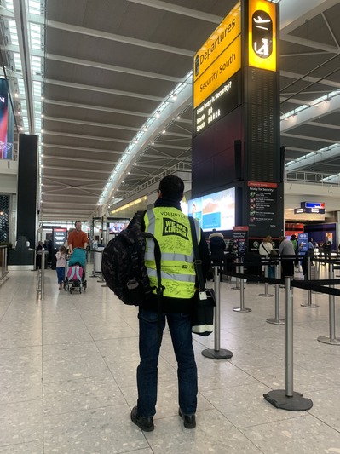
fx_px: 341
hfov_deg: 53.0
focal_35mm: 26
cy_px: 227
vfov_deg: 67.3
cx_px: 170
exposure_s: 1/48
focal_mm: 4.25
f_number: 1.8
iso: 160
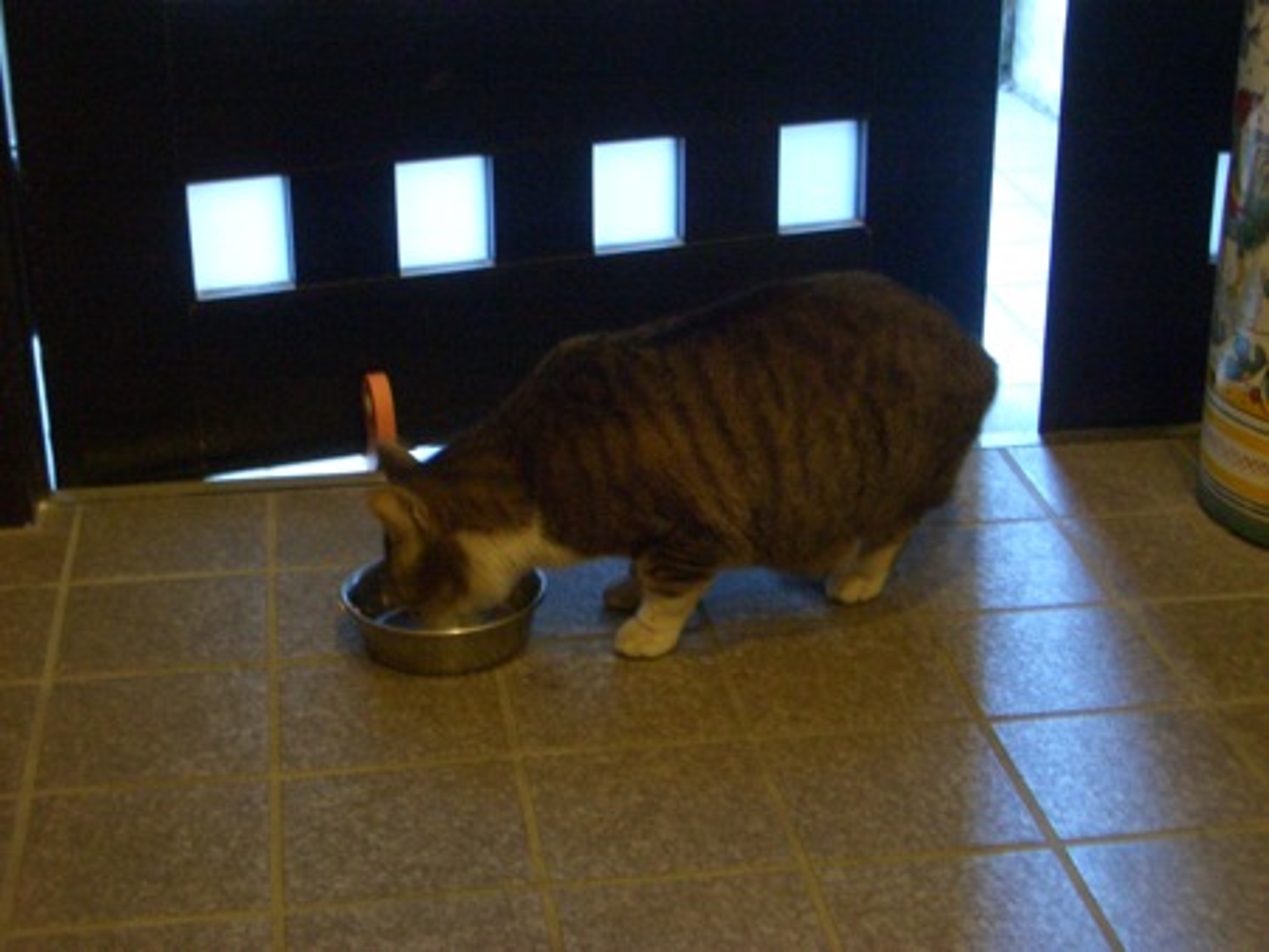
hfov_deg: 31.2
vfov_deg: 23.7
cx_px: 634
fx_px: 2274
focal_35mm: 62
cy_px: 476
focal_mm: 10.2
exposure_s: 1/8
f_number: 3.5
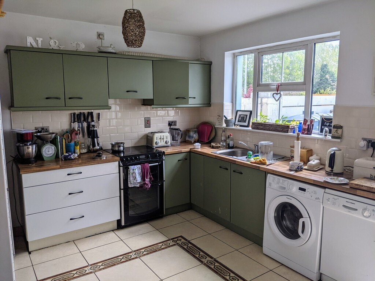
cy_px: 140
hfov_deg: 65.3
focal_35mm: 27
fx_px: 292
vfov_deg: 51.4
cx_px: 188
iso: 47
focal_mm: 4.44
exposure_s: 1/460
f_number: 1.8
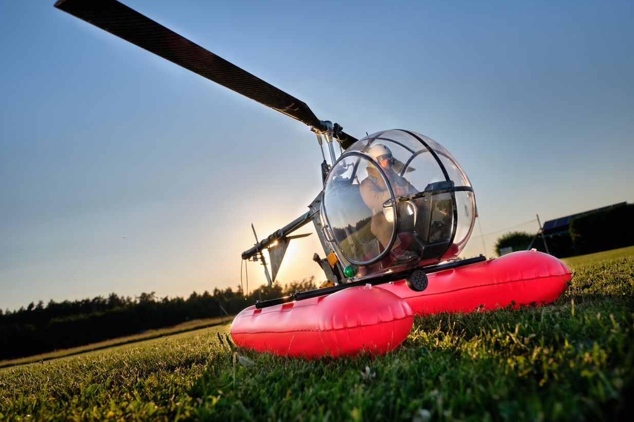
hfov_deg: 69.4
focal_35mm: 26
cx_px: 325
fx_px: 458
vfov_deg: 49.5
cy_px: 209
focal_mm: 16.6
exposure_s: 1/1800
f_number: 4.5
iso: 200
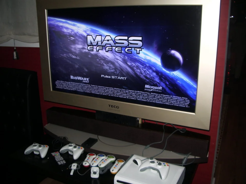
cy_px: 92
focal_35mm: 35
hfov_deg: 52.6
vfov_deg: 40.7
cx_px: 123
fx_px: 249
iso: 50
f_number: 2.6
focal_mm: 5.8
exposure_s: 1/40
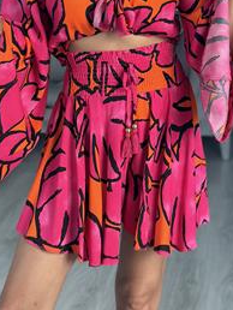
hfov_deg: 15.7
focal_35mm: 94
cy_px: 38
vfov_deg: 20.5
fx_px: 842
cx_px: 102
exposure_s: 1/145
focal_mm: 6.86
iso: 100
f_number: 1.78
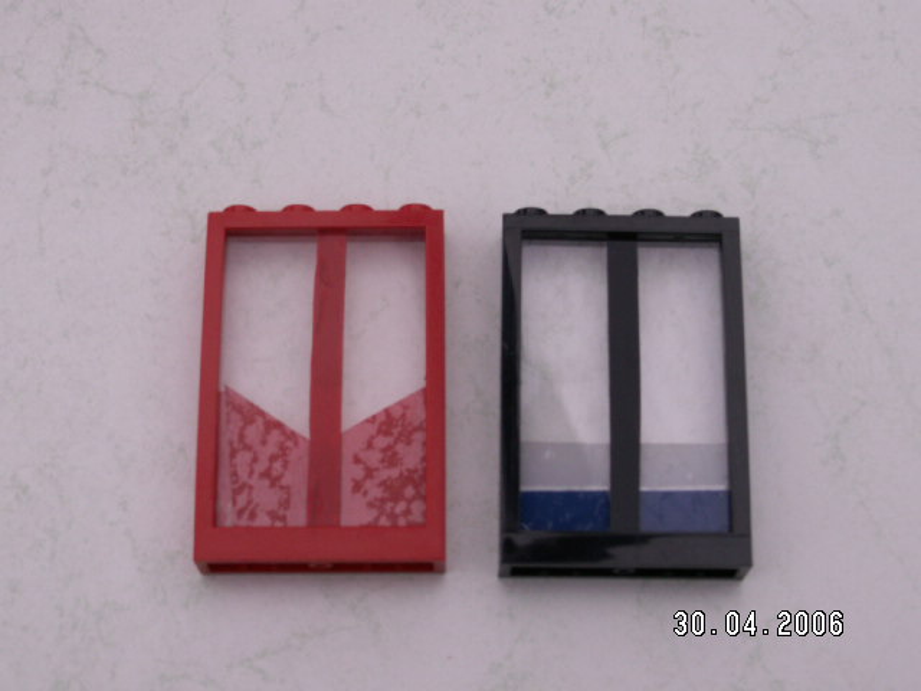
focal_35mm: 62
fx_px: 1650
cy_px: 346
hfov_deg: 31.2
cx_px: 460
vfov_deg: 23.7
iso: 50
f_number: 5
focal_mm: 10.28
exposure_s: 1/100
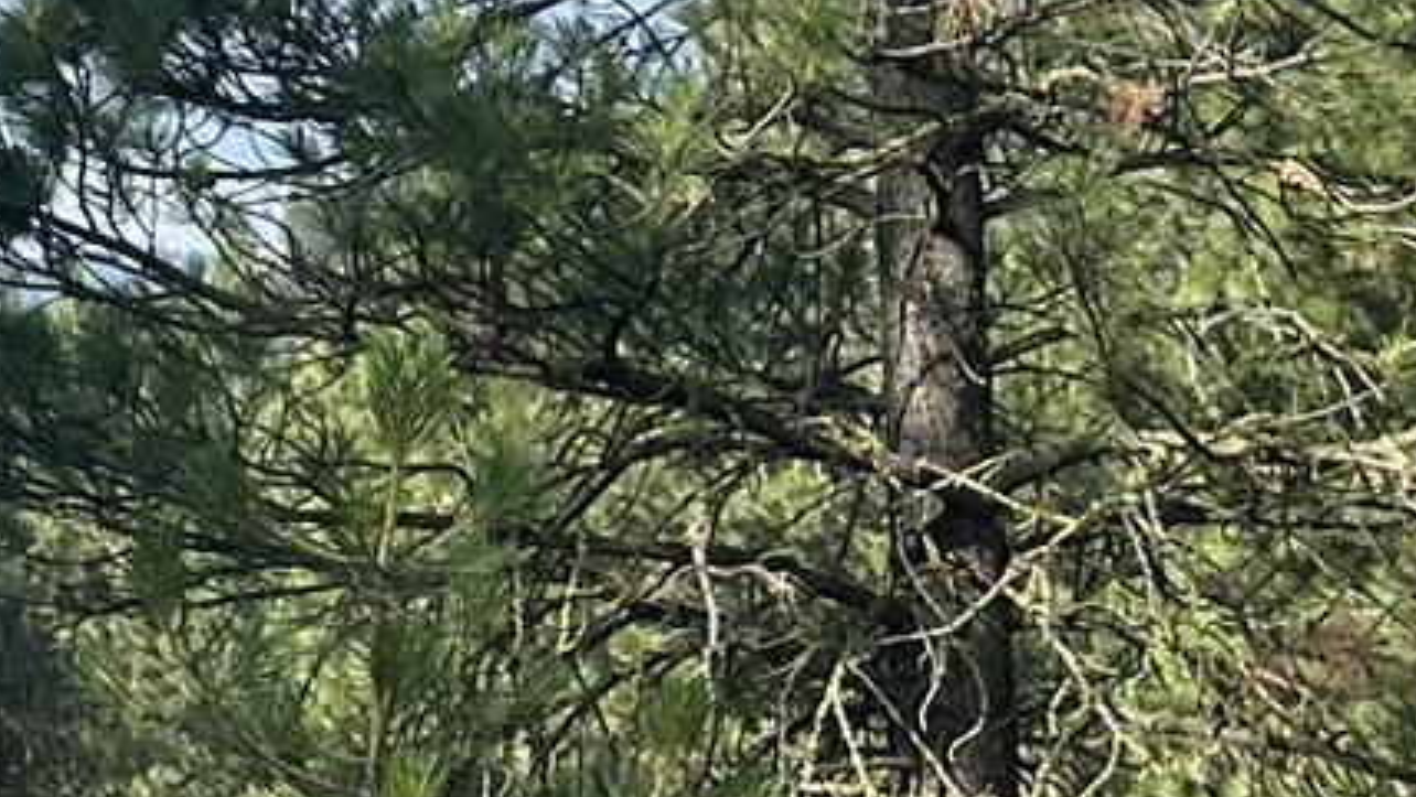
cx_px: -1244
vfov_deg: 9.5
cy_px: -248
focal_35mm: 125
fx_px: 4695
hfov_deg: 14.7
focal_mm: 6.86
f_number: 1.78
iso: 80
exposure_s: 1/3247
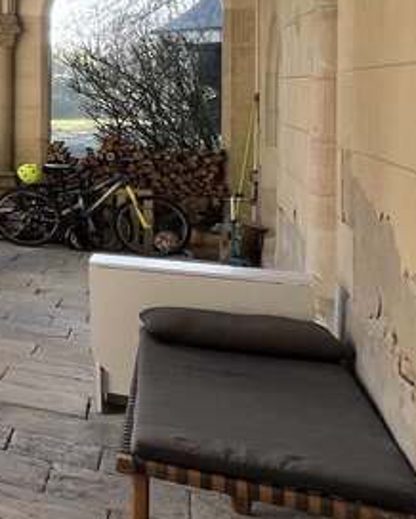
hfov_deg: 15.2
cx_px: -578
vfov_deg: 32.3
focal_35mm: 56
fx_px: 861
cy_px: 76
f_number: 1.8
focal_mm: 1.57
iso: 32
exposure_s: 1/508
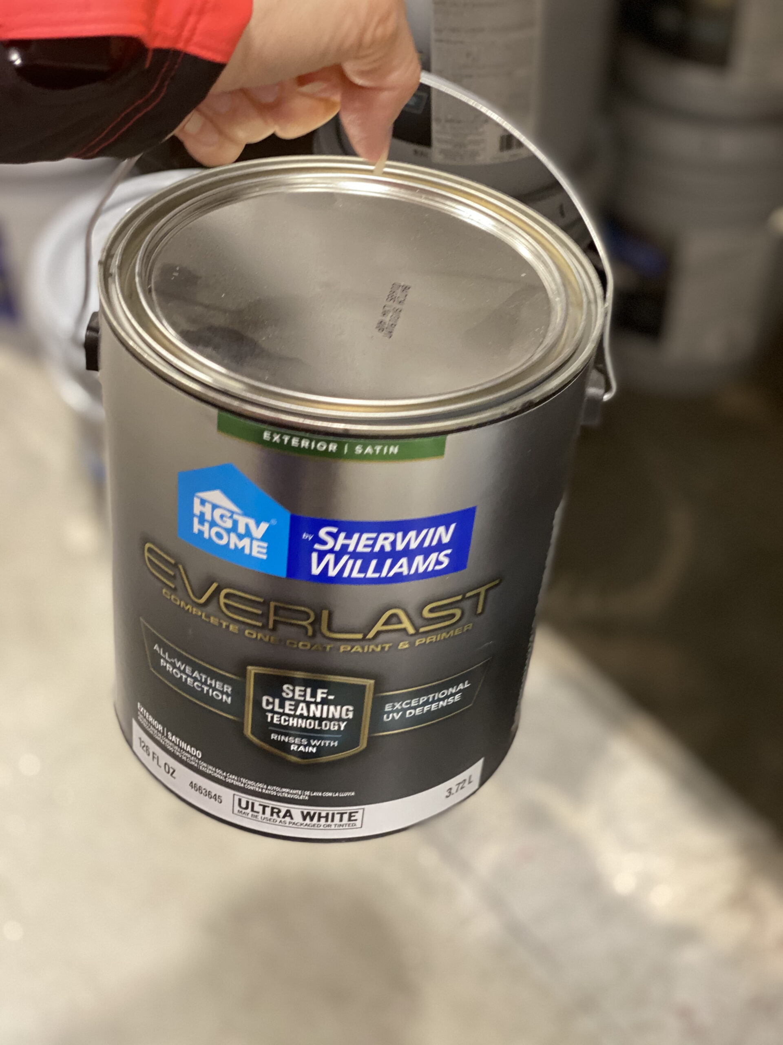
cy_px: 522
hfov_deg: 28.0
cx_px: 392
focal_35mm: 52
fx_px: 1568
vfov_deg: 36.8
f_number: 2
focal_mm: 6
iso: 200
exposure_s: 1/40
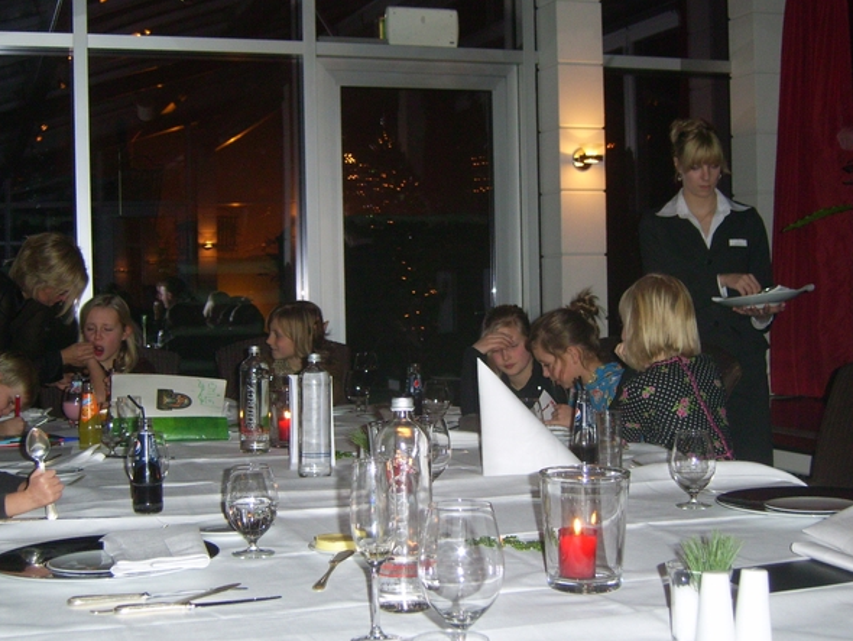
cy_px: 321
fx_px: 1504
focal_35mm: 61
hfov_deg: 31.7
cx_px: 429
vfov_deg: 24.0
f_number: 3.5
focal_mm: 12.3
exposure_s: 1/40
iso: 150
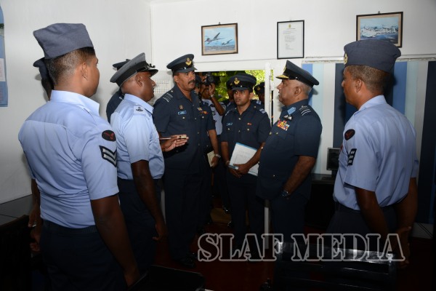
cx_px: 218
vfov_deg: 41.1
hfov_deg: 58.7
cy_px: 146
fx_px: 388
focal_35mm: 32
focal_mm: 32
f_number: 5.6
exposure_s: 1/100
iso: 250
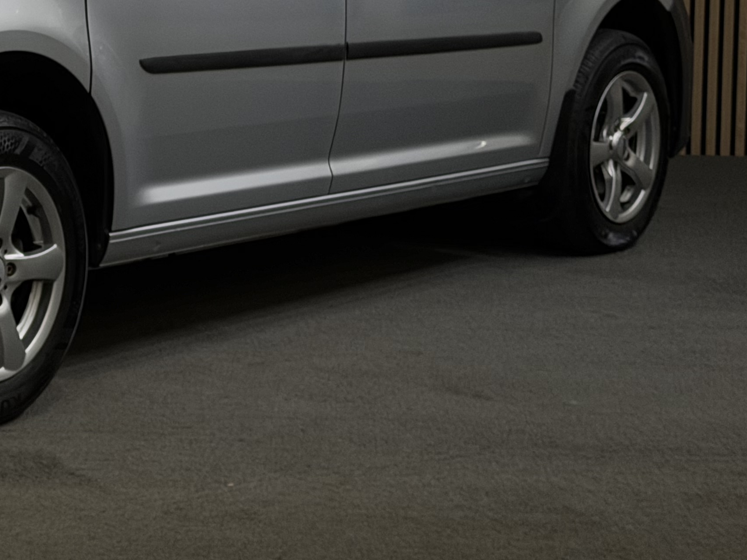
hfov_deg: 16.8
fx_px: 2460
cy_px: -40
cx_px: -29
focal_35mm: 114
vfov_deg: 12.8
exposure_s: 1/309
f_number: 1.78
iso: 64
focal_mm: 6.76
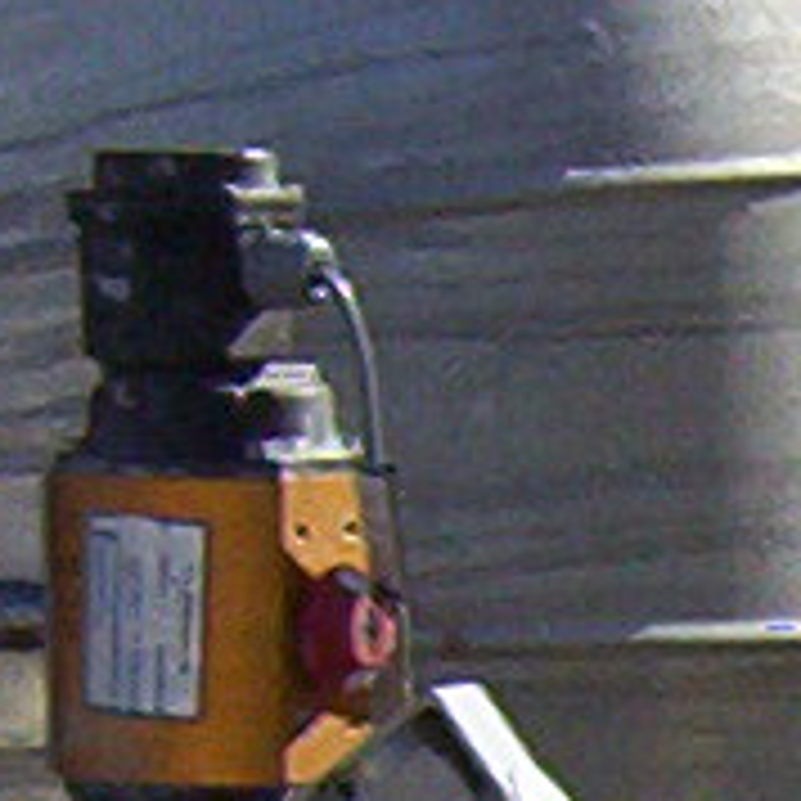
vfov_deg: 4.0
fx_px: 11074
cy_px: 2372
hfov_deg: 4.0
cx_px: 2745
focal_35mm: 423
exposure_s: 1/934
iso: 100
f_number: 4.22
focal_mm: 6.78
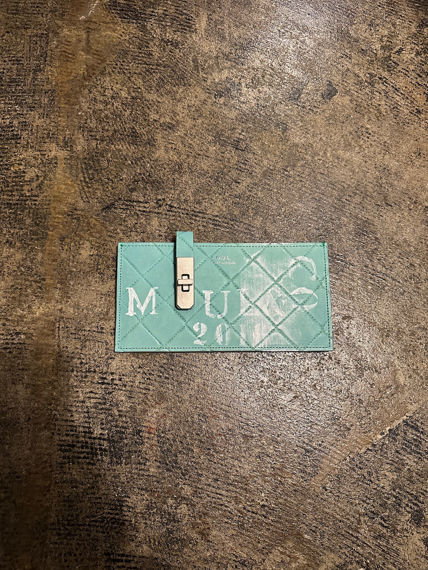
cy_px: 285
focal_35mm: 24
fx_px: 396
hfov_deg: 56.8
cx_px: 214
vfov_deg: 71.6
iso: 640
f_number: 1.78
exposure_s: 1/60
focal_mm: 6.86
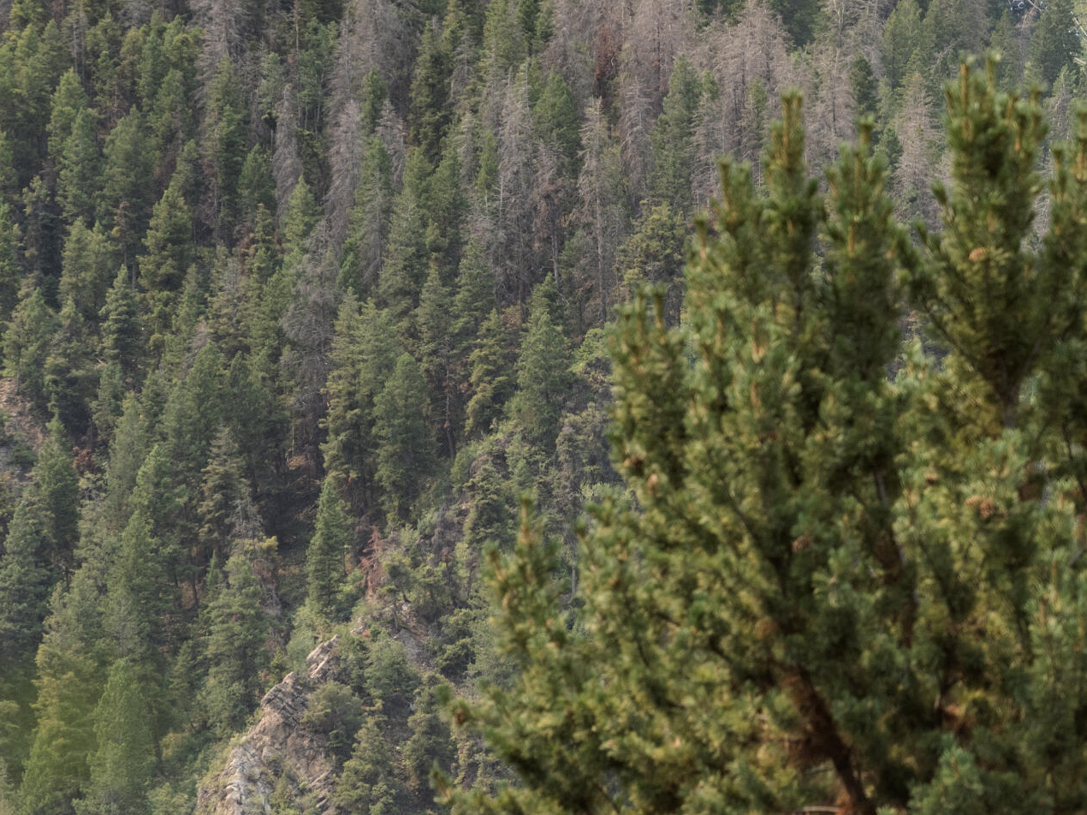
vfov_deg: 4.0
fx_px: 11773
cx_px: 1066
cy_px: 57
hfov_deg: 5.3
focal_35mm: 375
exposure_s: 1/1000
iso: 320
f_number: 7.1
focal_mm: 165
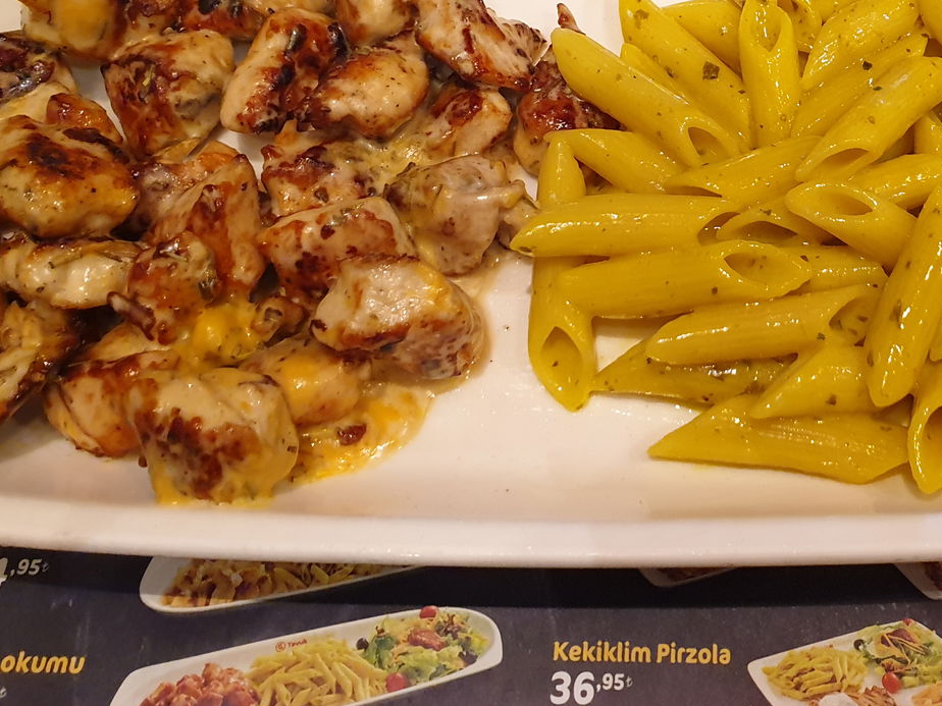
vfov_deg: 31.3
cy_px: 139
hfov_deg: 40.0
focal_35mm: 45
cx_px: 783
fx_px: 1225
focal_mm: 4.3
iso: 400
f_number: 2.4
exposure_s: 1/50
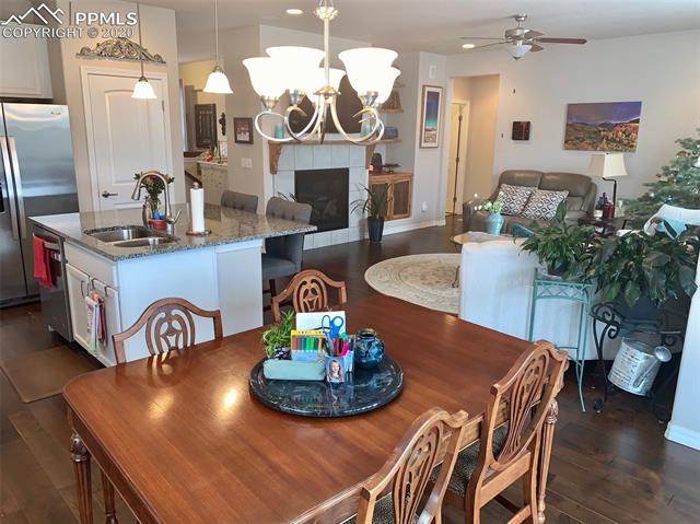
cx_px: 350
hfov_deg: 67.3
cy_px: 262
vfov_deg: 53.0
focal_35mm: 26
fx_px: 525
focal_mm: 4.25
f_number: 1.8
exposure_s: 1/18
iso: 32
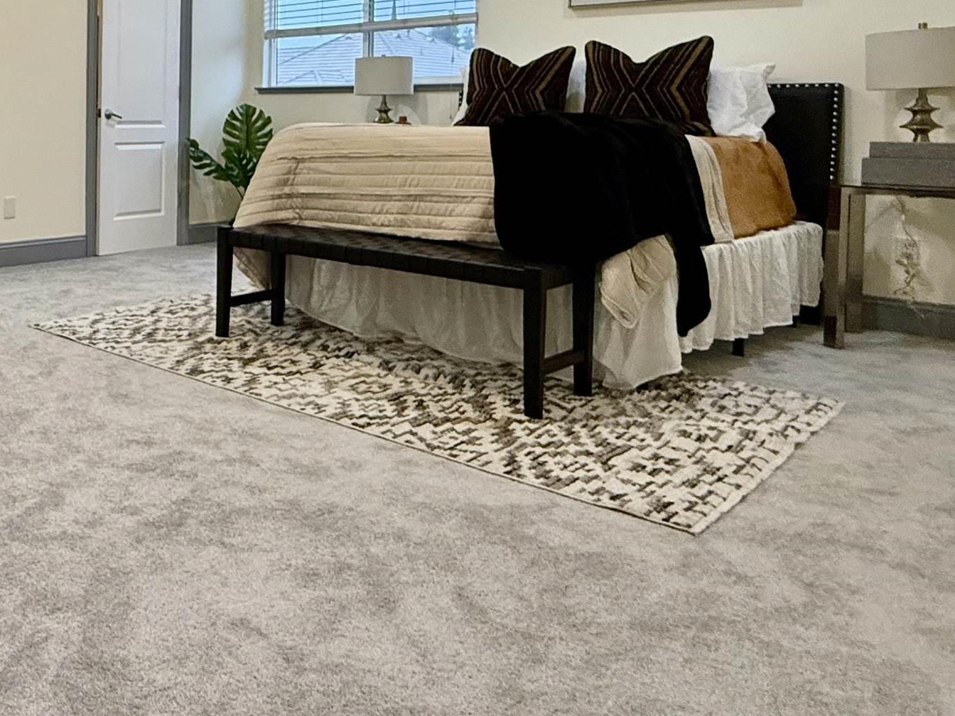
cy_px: 143
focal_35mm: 32
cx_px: -13
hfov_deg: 46.8
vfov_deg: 42.2
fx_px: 883
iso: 250
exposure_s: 1/120
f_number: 2.2
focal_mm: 2.22
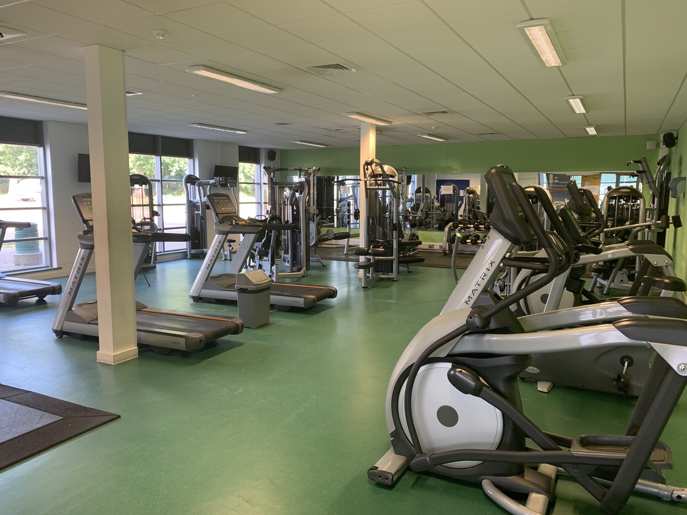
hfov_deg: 65.3
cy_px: 261
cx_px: 341
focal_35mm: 27
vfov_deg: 51.4
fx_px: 536
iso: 80
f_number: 1.8
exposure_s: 1/50
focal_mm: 4.25
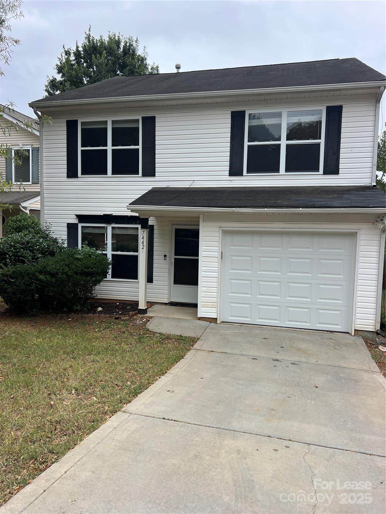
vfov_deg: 67.3
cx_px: 193
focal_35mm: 26
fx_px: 387
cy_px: 257
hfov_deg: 53.1
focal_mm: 5.7
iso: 50
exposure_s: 1/1079
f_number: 1.5
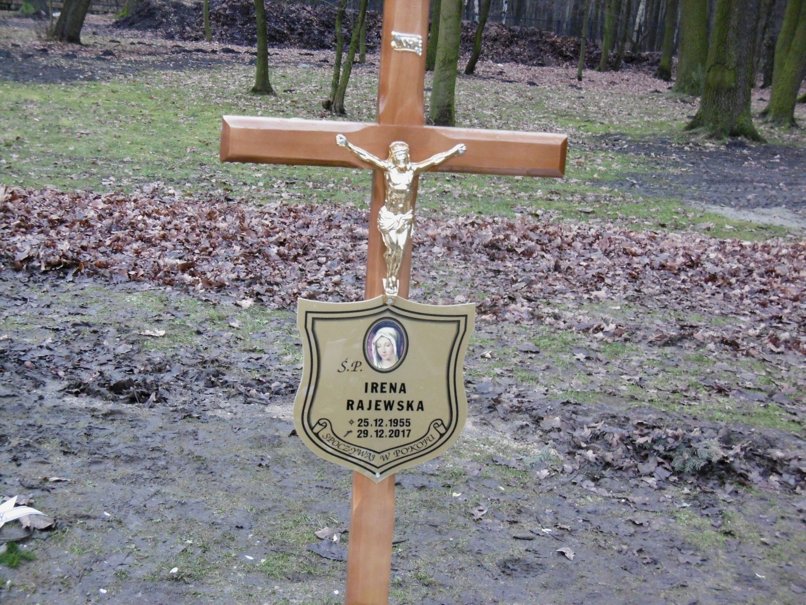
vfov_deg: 24.8
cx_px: 403
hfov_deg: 32.7
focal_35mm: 59
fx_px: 1374
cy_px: 302
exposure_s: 1/25
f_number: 4.2
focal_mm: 10.5
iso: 400
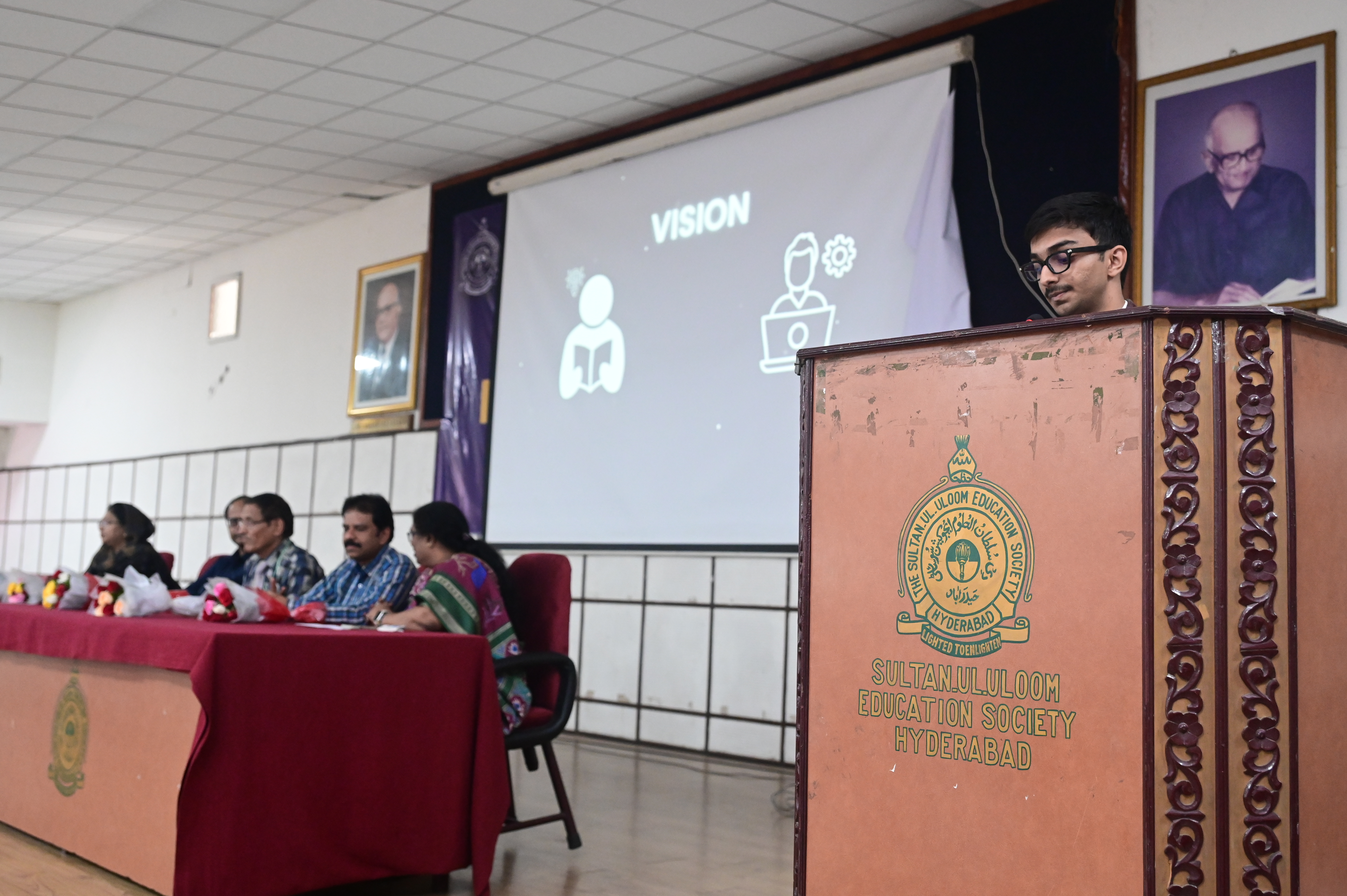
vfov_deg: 34.2
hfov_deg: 49.6
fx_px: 1458
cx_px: 674
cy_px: 448
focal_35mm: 39
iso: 6400
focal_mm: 39
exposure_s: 1/125
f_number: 4
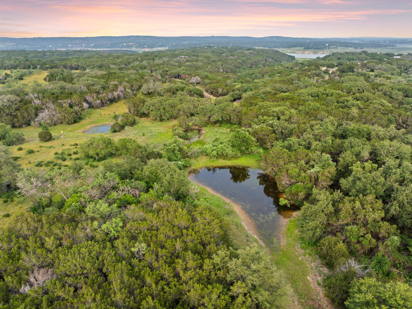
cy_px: 154
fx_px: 285
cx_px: 206
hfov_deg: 71.6
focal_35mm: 24
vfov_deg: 56.8
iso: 100
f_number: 2.8
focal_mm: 12.29
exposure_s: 1/320
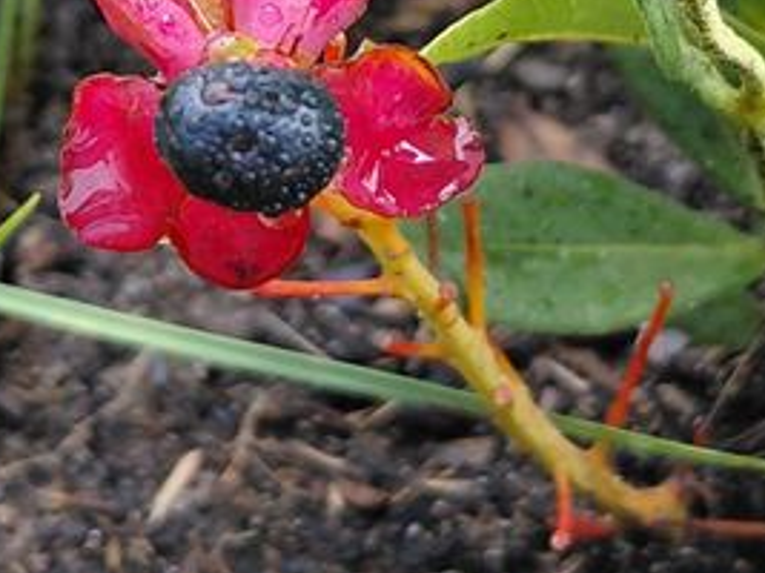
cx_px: 649
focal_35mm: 105
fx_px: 2319
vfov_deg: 13.8
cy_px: -56
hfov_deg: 18.5
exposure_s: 1/360
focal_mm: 4.69
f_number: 1.8
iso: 50
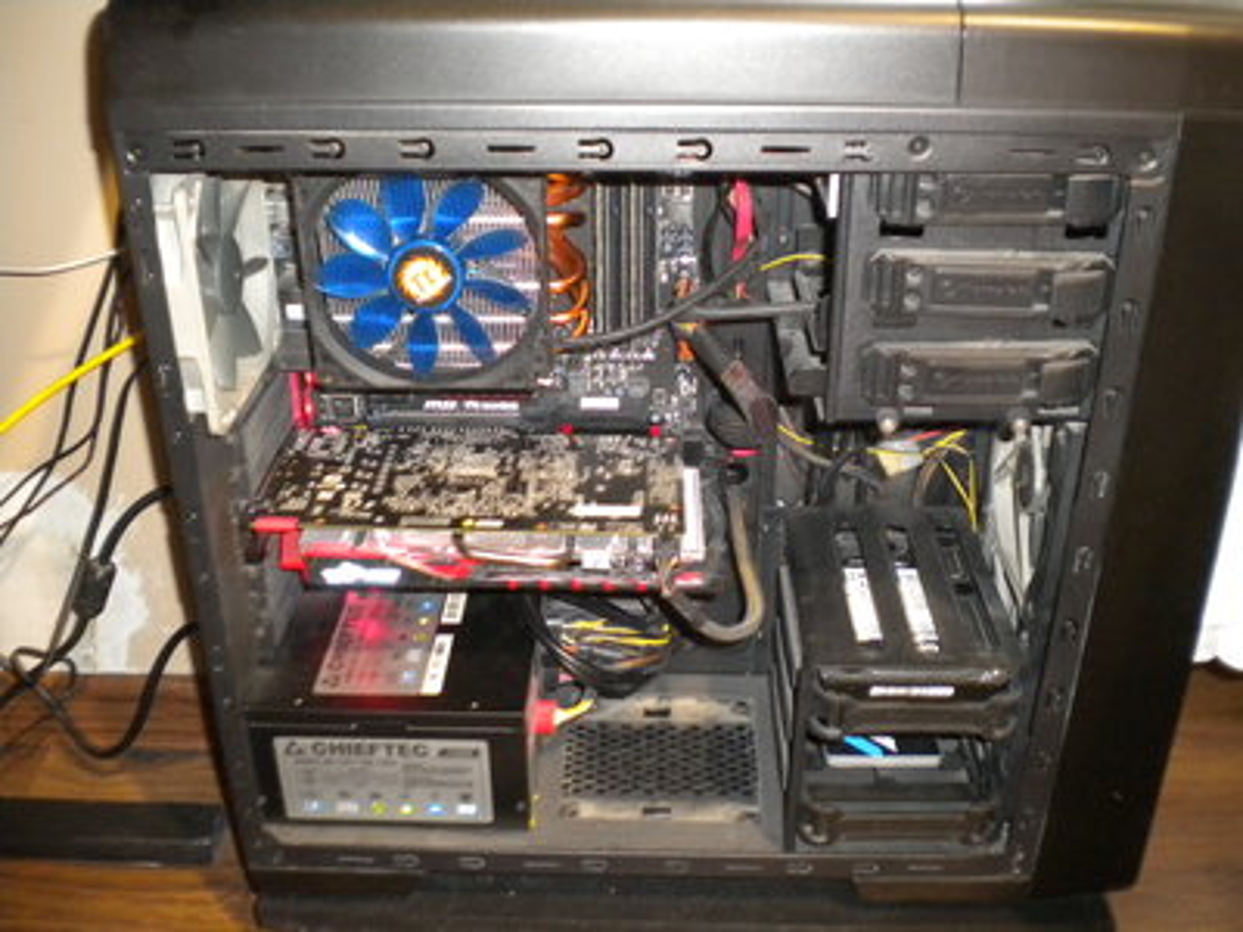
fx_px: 1257
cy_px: 466
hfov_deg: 52.6
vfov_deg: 40.7
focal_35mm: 35
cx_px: 622
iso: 400
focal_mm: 6.3
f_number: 3.1
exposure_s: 1/2
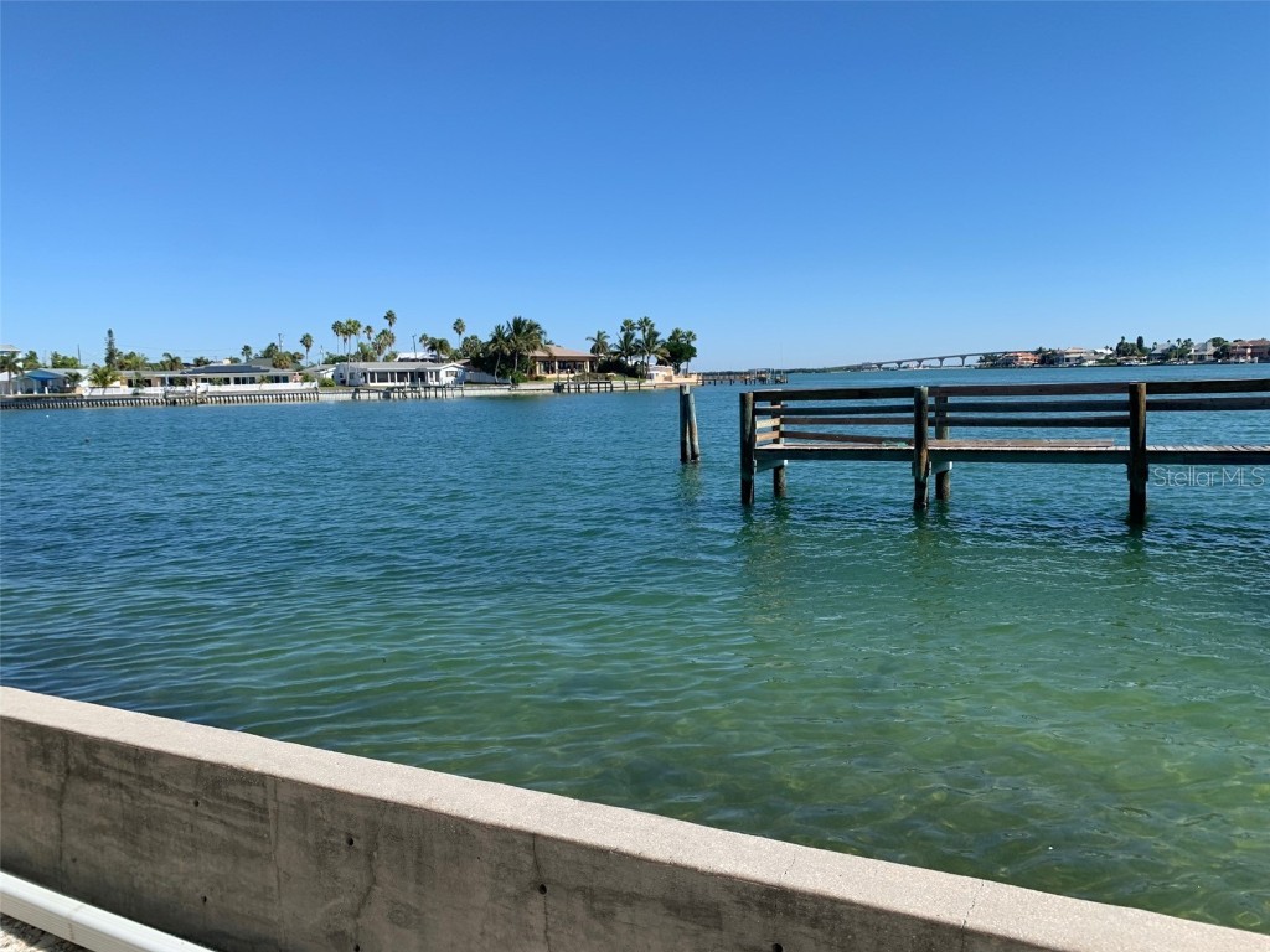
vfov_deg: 53.1
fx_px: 954
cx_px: 635
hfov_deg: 67.3
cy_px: 476
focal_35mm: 26
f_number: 1.8
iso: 25
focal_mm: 4.25
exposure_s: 1/2681
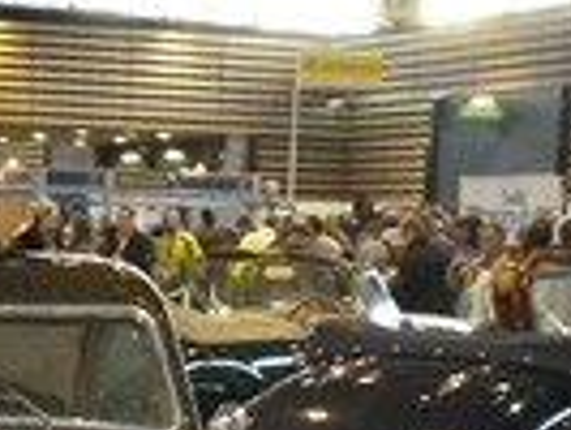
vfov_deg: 10.9
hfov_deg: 15.1
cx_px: 142
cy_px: 701
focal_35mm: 130
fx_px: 2146
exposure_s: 1/60
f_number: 3.5
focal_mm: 6.4
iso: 1000
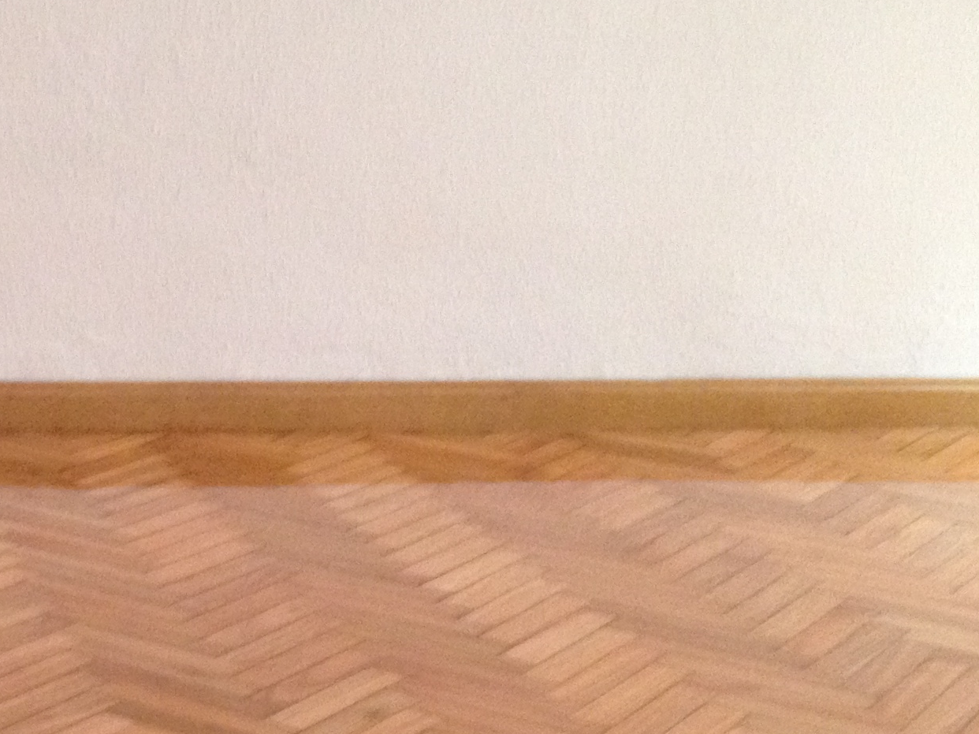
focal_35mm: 92
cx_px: -148
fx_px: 2601
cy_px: 603
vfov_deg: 15.9
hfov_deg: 20.2
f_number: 2.4
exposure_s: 1/20
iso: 250
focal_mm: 4.28
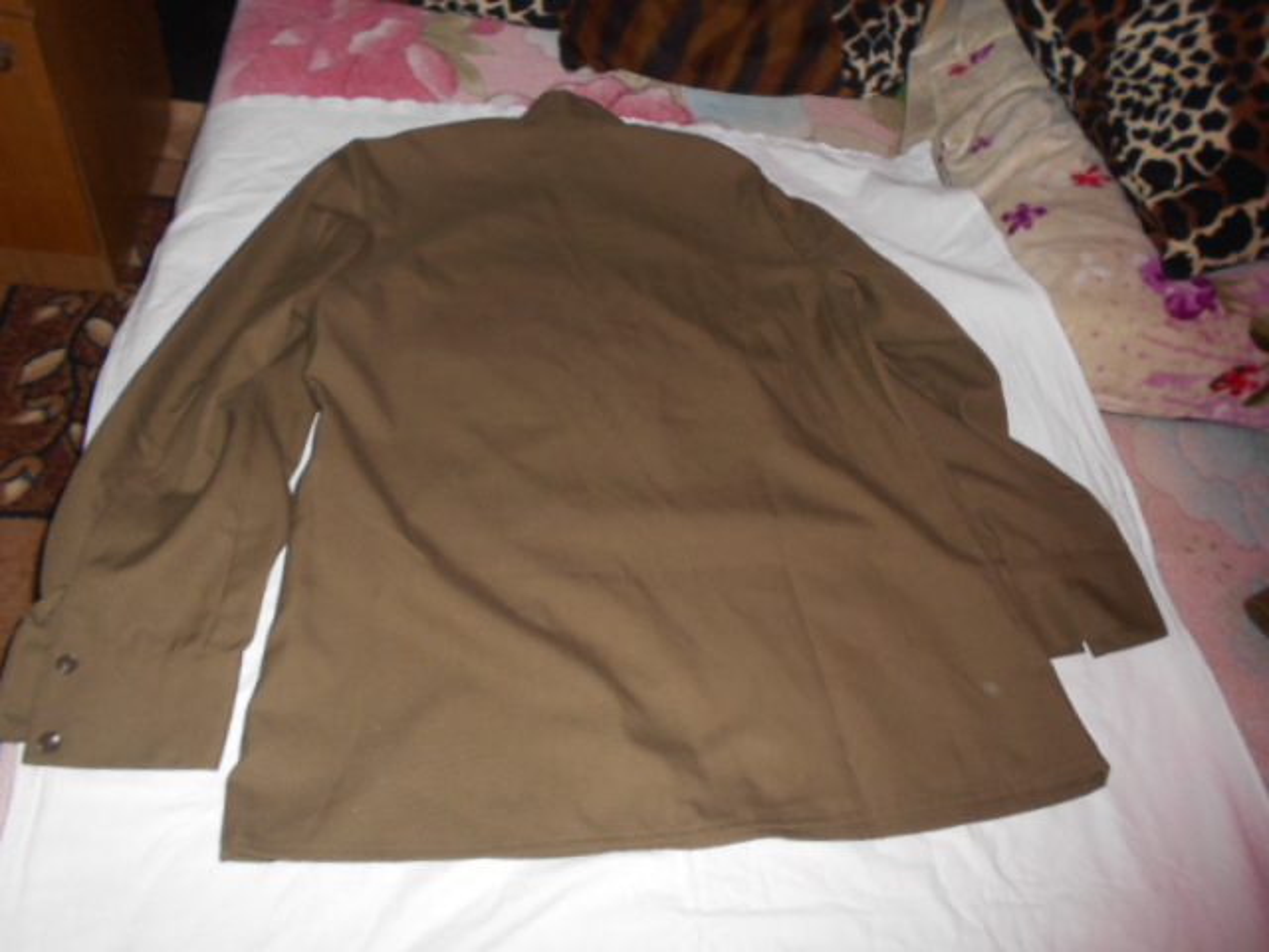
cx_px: 634
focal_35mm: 26
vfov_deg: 53.1
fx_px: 953
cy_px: 476
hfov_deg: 67.3
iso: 200
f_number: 3.2
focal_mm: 4.6
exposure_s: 1/25
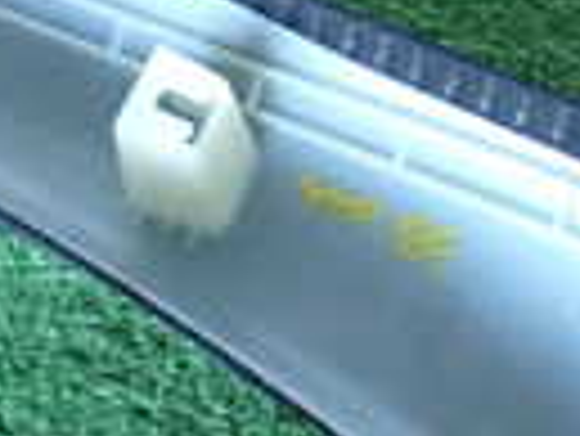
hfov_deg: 13.2
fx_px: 2499
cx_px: 283
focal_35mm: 149
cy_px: 49
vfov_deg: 9.9
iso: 320
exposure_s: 1/30
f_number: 2.4
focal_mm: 5.79
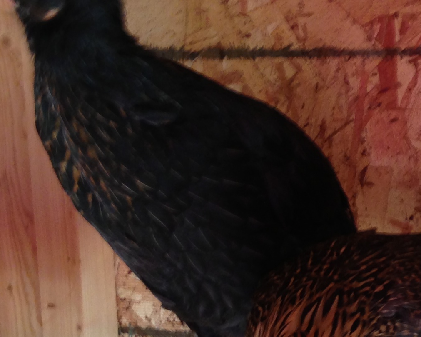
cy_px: 283
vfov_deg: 14.7
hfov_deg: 17.7
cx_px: 491
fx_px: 1296
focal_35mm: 104
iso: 64
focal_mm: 4.13
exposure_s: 1/20
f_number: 2.4
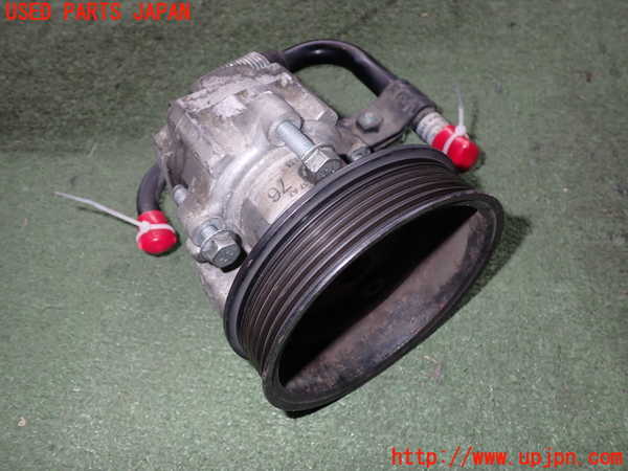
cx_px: 314
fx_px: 544
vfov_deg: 46.8
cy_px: 236
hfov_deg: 60.0
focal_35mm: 30
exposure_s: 1/30
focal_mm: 5.4
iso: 200
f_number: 6.3
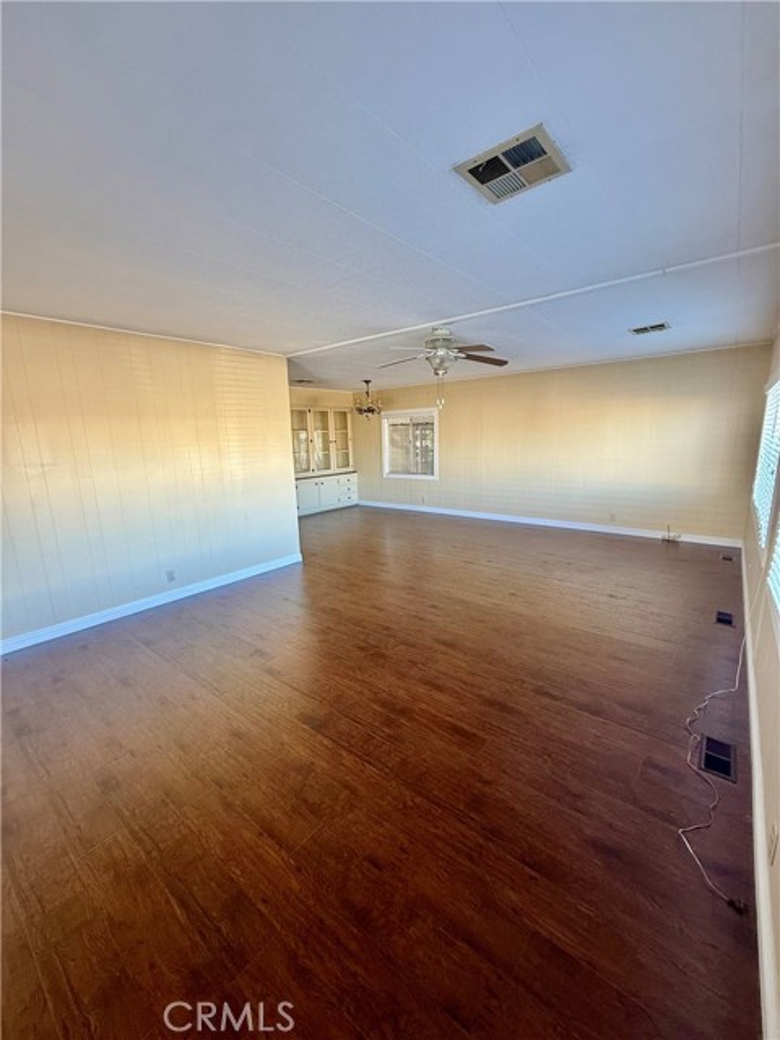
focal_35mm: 14
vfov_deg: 102.1
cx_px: 390
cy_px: 520
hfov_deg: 85.7
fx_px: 421
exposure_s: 1/99
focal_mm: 2.22
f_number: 2.2
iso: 100
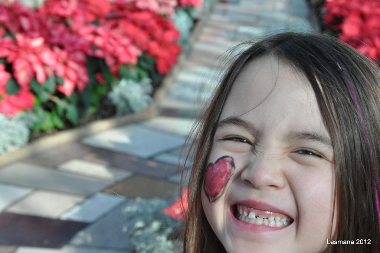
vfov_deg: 14.7
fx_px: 980
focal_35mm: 93
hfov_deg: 21.9
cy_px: 126
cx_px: 190
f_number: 11
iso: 2000
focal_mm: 62
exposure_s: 1/500
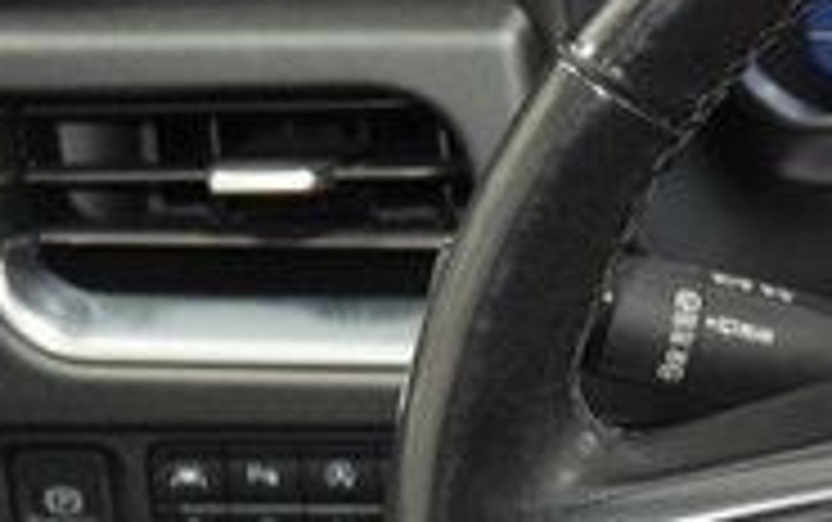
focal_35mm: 185
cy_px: 551
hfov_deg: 10.8
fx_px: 4193
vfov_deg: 7.1
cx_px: 1336
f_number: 4.2
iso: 3200
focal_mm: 35
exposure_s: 1/40
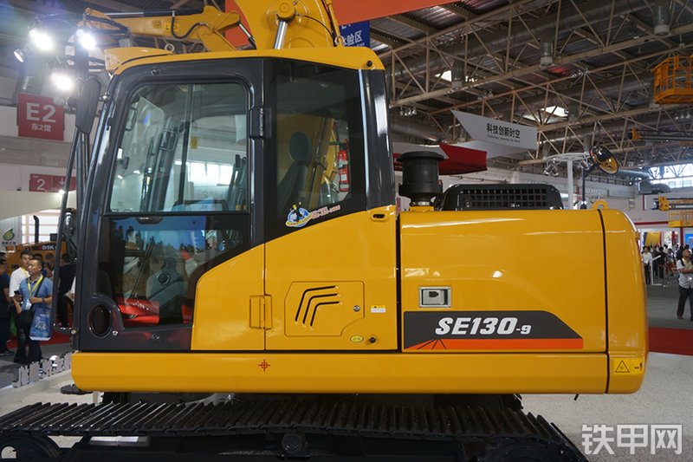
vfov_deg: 40.0
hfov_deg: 57.2
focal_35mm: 33
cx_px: 346
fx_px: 635
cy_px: 231
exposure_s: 1/60
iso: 200
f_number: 4
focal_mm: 22
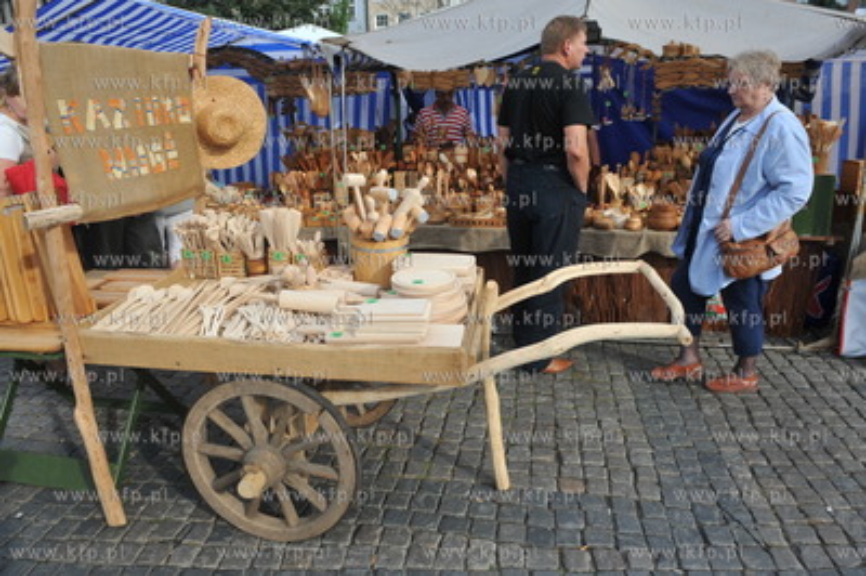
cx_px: 433
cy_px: 288
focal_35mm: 24
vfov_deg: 53.1
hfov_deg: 73.8
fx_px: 577
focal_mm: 24
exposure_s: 1/500
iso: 400
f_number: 8
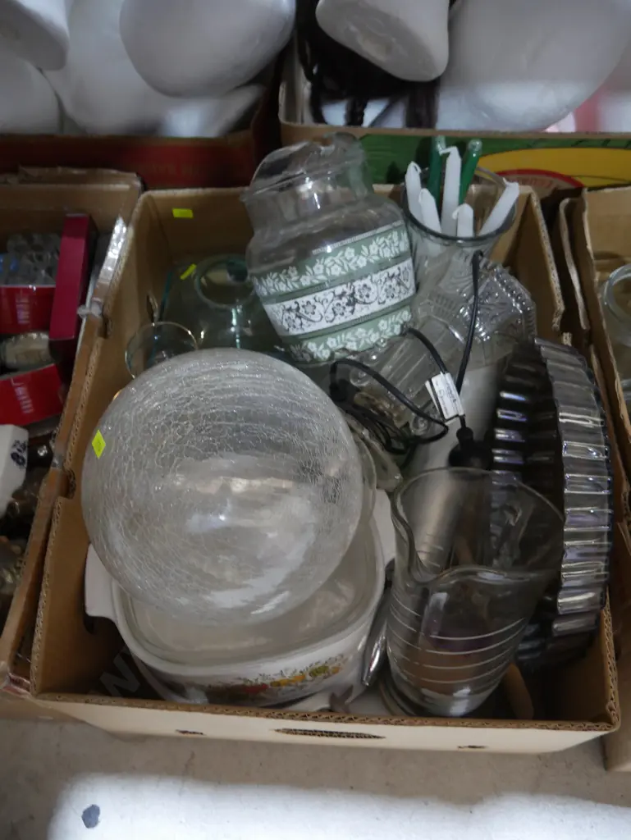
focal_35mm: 28
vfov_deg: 63.4
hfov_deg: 49.8
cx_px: 316
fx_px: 680
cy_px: 420
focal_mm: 14
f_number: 3.5
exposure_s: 1/60
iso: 1250
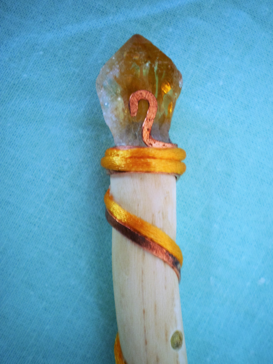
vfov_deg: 44.8
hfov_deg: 34.3
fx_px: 442
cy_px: 182
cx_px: 136
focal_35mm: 42
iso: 64
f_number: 3.5
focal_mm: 7.4
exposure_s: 1/10
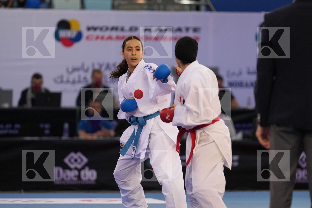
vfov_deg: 4.6
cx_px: 156
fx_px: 2600
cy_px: 104
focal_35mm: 300
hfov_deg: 6.9
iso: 1600
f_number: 2.8
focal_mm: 200
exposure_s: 1/1000
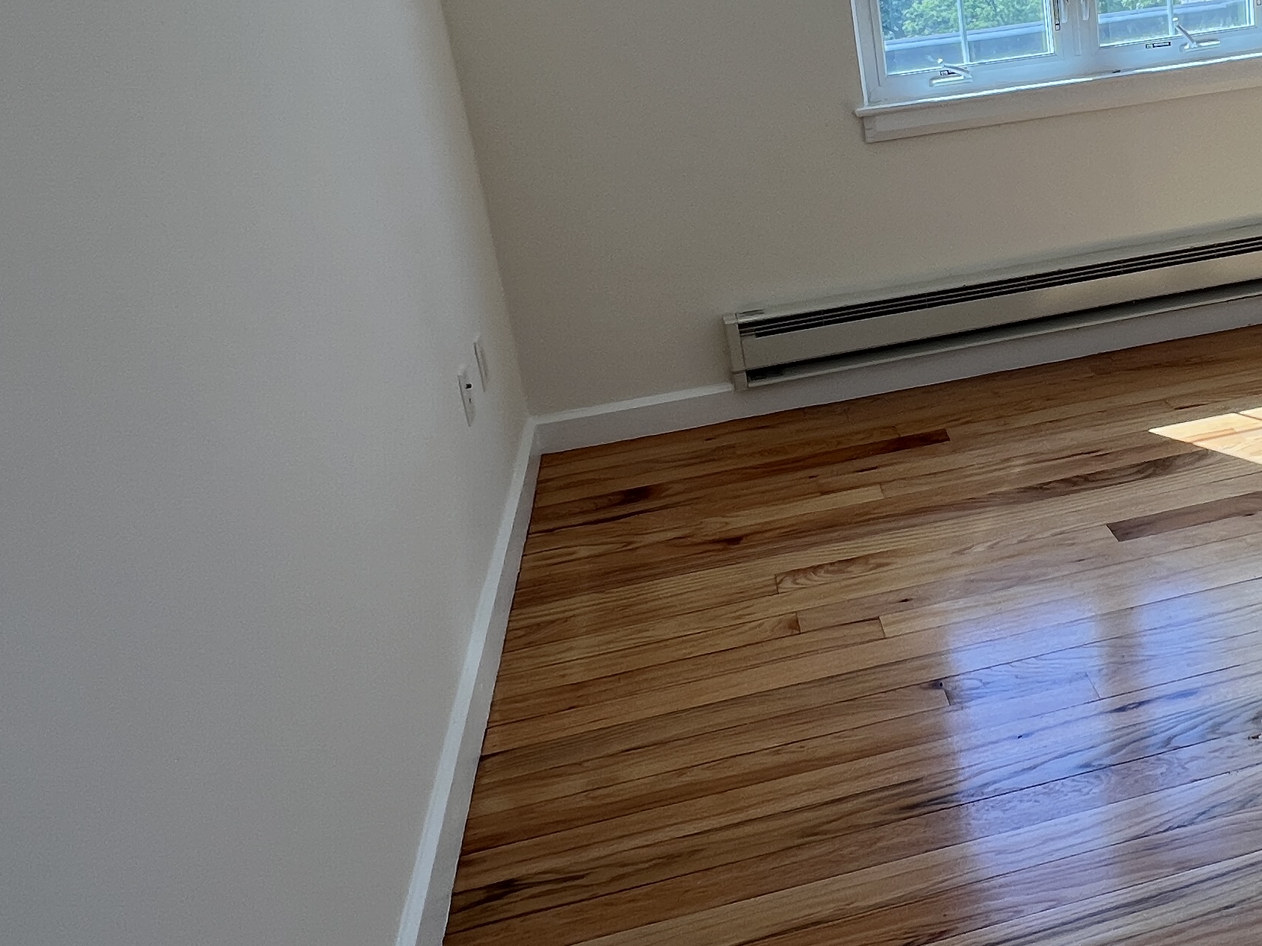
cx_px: 975
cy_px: 252
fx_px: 1130
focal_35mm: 31
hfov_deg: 55.0
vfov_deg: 44.1
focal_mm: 1.57
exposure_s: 1/143
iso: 32
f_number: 1.8
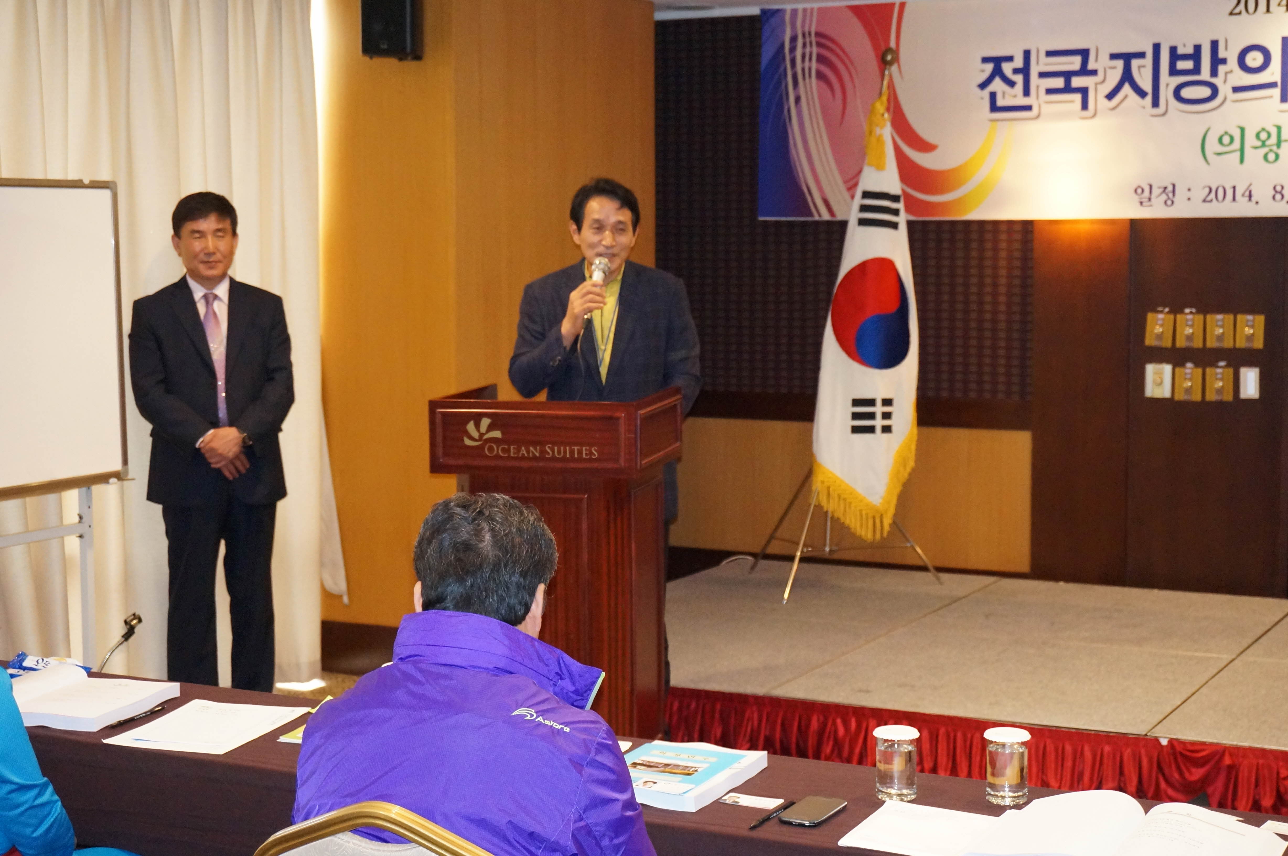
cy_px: 428
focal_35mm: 57
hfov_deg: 35.1
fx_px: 2037
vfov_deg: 23.7
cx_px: 644
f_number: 5.6
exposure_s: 1/60
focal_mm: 38
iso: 3200
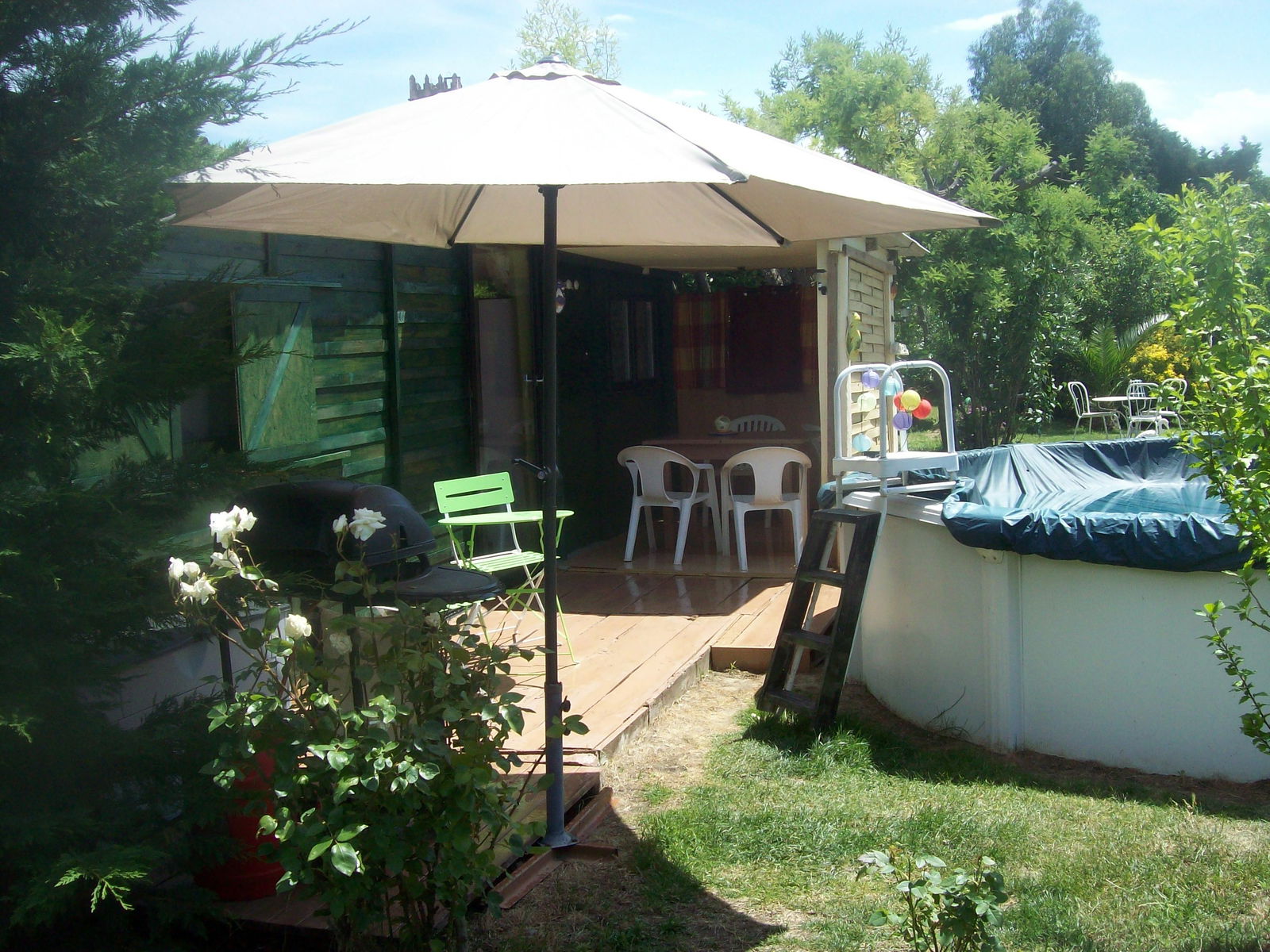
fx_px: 1321
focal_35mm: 36
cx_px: 635
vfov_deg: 39.7
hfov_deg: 51.4
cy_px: 476
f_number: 4.8
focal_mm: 6
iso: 80
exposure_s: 1/299
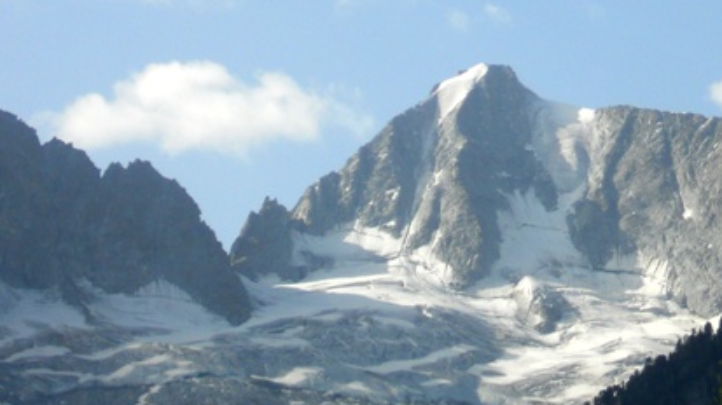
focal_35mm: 228
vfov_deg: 5.3
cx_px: 491
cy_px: 152
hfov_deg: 9.5
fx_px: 4364
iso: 80
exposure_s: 1/400
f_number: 5.9
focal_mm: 19.6
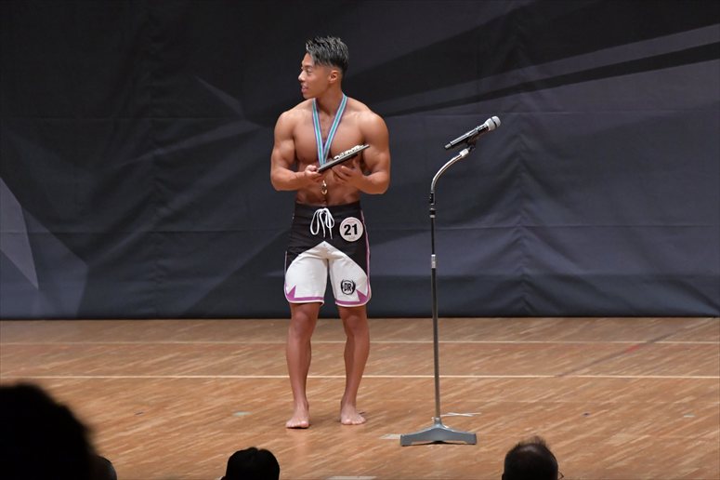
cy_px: 240
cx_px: 360
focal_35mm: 285
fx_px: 5697
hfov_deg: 7.2
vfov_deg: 4.8
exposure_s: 1/400
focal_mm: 190
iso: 6400
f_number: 5.6
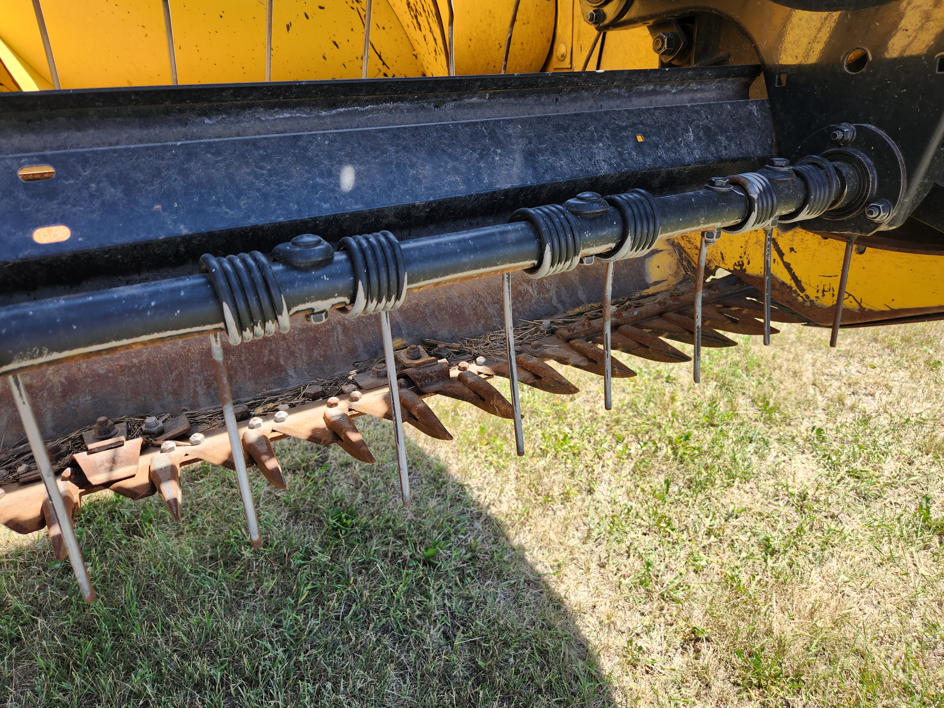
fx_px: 627
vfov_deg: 58.9
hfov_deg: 73.9
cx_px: 472
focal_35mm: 23
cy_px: 354
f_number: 1.8
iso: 20
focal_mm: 5.4
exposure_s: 1/243
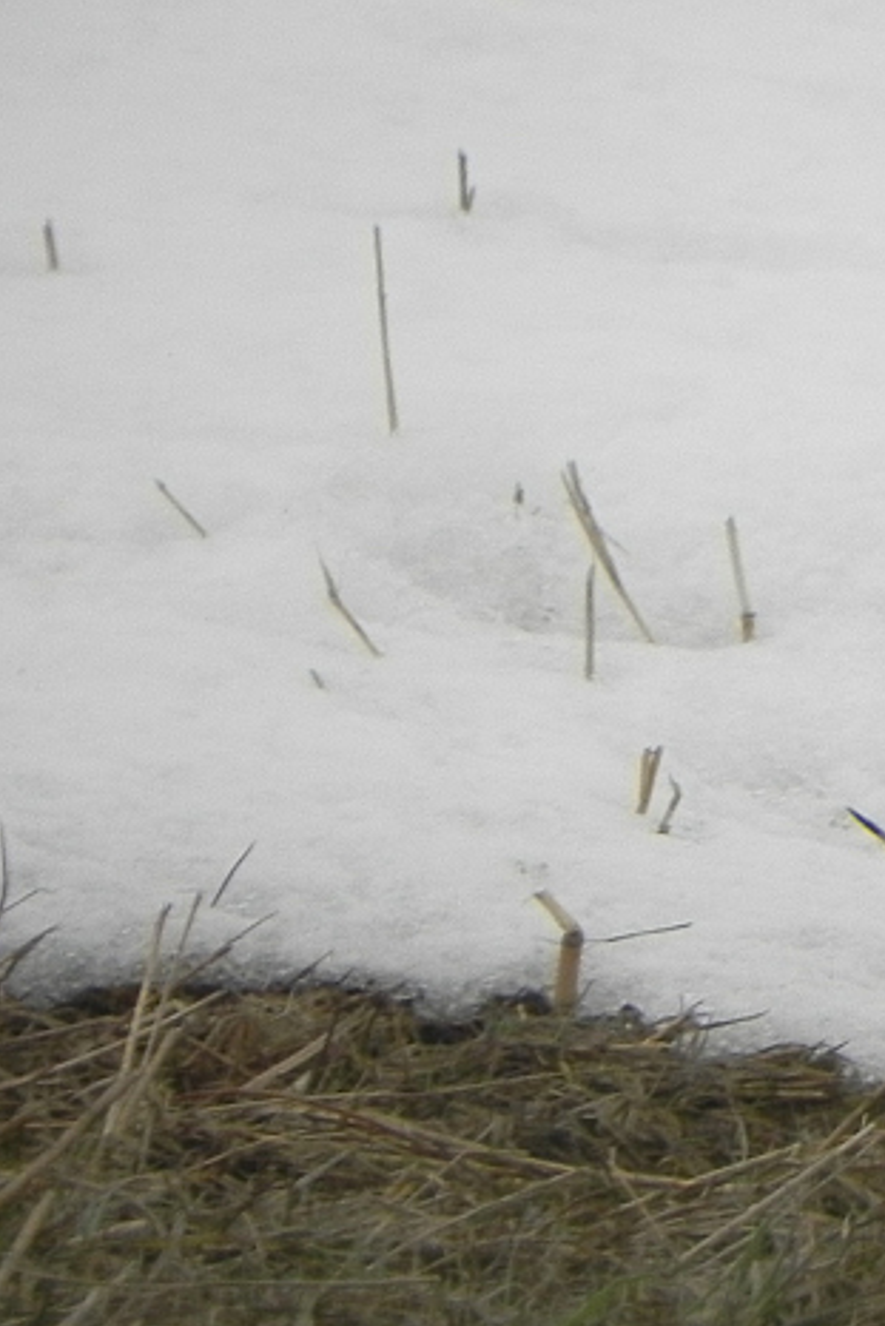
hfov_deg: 0.9
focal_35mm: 1548
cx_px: 1437
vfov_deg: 1.3
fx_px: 57036
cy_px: 899
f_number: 5.6
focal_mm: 120
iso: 160
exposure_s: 1/298
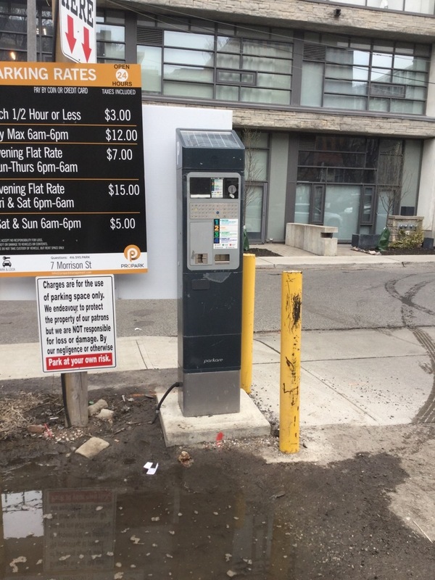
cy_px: 290
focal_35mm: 31
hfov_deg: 45.4
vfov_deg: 58.4
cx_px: 218
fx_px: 519
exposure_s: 1/233
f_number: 2.4
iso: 25
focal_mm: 3.3
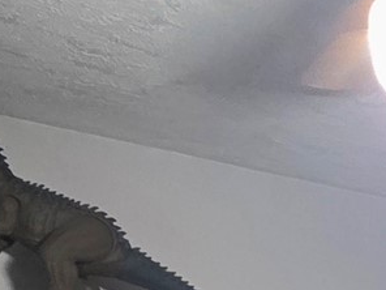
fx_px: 1004
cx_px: 651
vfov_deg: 15.0
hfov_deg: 18.2
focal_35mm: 90
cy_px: 460
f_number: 1.9
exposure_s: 1/60
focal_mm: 2.2
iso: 800
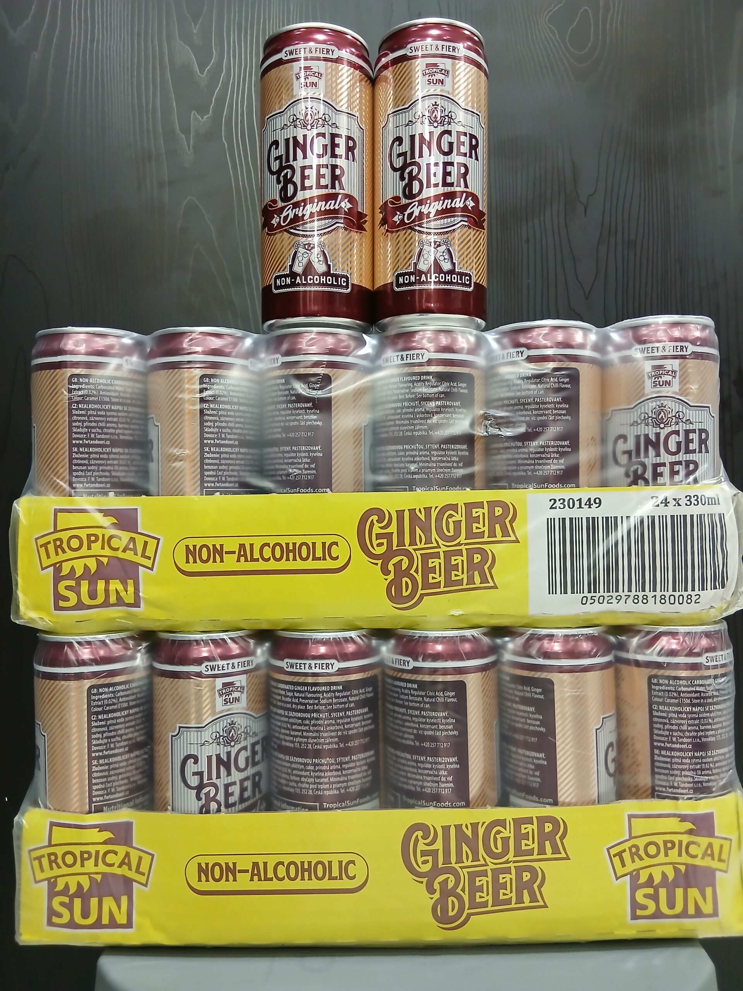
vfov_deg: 67.3
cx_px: 372
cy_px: 496
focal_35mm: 26
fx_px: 744
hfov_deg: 53.1
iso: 320
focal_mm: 3.98
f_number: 1.8
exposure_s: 1/33.3
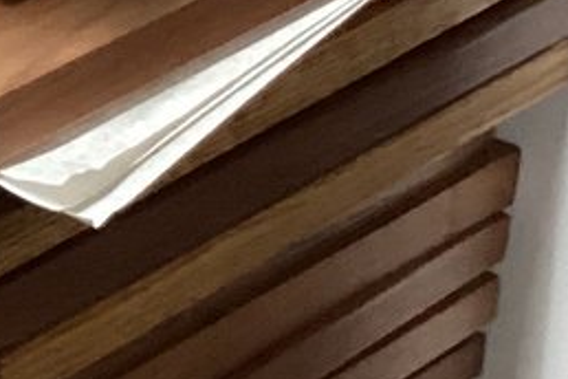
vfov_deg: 7.1
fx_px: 2982
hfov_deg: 10.2
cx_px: -479
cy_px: -226
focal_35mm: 189
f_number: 2.4
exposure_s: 1/40
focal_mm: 3.3
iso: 250
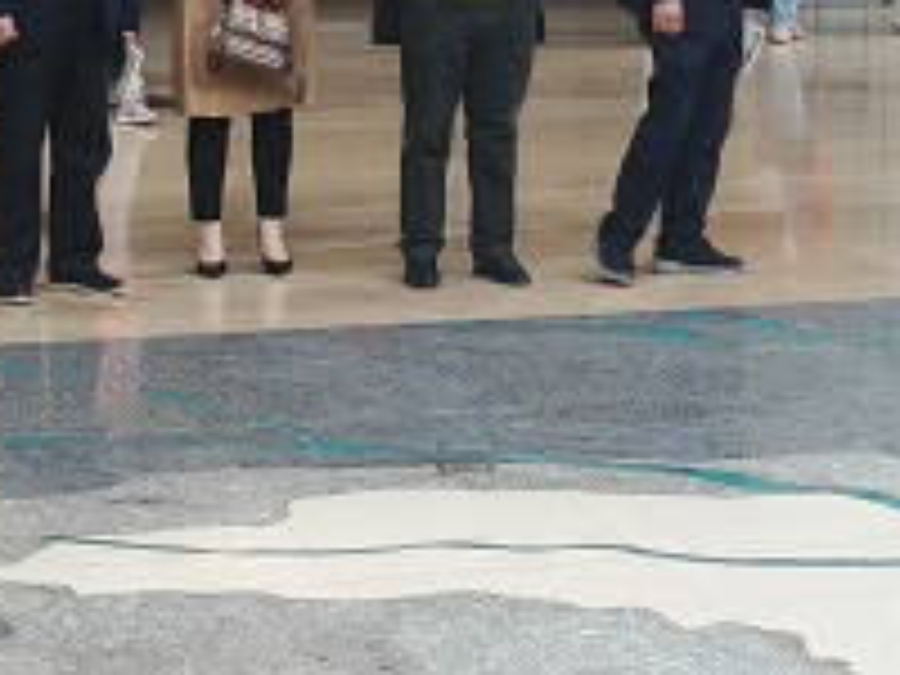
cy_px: -252
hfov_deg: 15.6
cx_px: 382
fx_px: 3276
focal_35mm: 126
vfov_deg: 11.4
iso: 87
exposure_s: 1/111
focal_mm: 5.52
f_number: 1.9
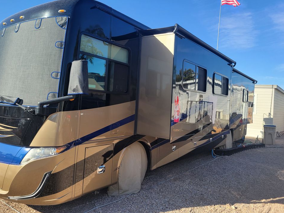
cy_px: 99
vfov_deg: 49.7
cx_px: 141
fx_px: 230
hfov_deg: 63.4
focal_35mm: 28
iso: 40
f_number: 1.8
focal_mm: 5.4
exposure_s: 1/1053
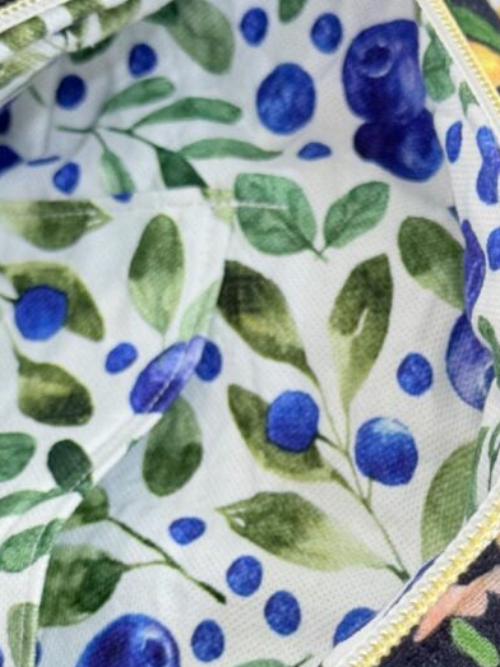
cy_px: 490
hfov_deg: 15.7
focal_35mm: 94
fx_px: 1811
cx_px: 301
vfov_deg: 20.7
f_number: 1.78
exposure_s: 1/60
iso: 100
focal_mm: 6.76
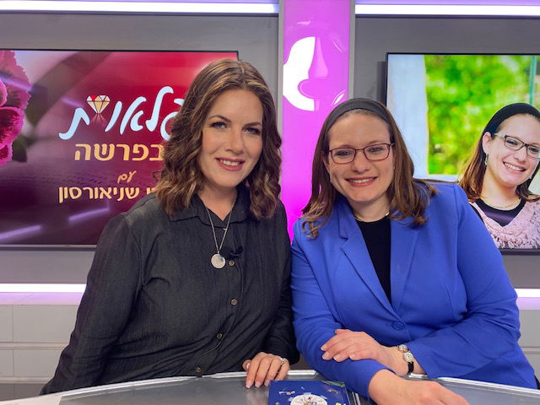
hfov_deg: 67.3
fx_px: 406
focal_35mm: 26
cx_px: 270
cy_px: 202
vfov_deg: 53.1
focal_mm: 4.25
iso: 64
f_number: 1.8
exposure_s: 1/100
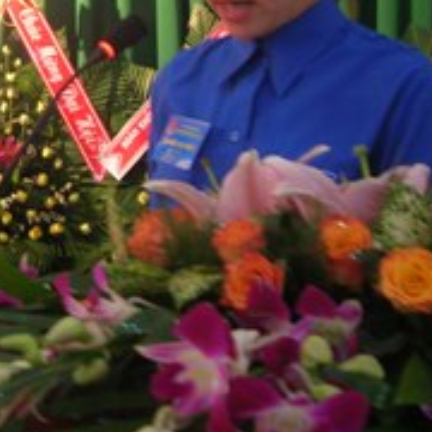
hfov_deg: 22.8
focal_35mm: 75
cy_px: 48
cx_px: 103
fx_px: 1059
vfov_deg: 22.5
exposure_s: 1/6.4
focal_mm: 5.7
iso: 50
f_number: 2.9
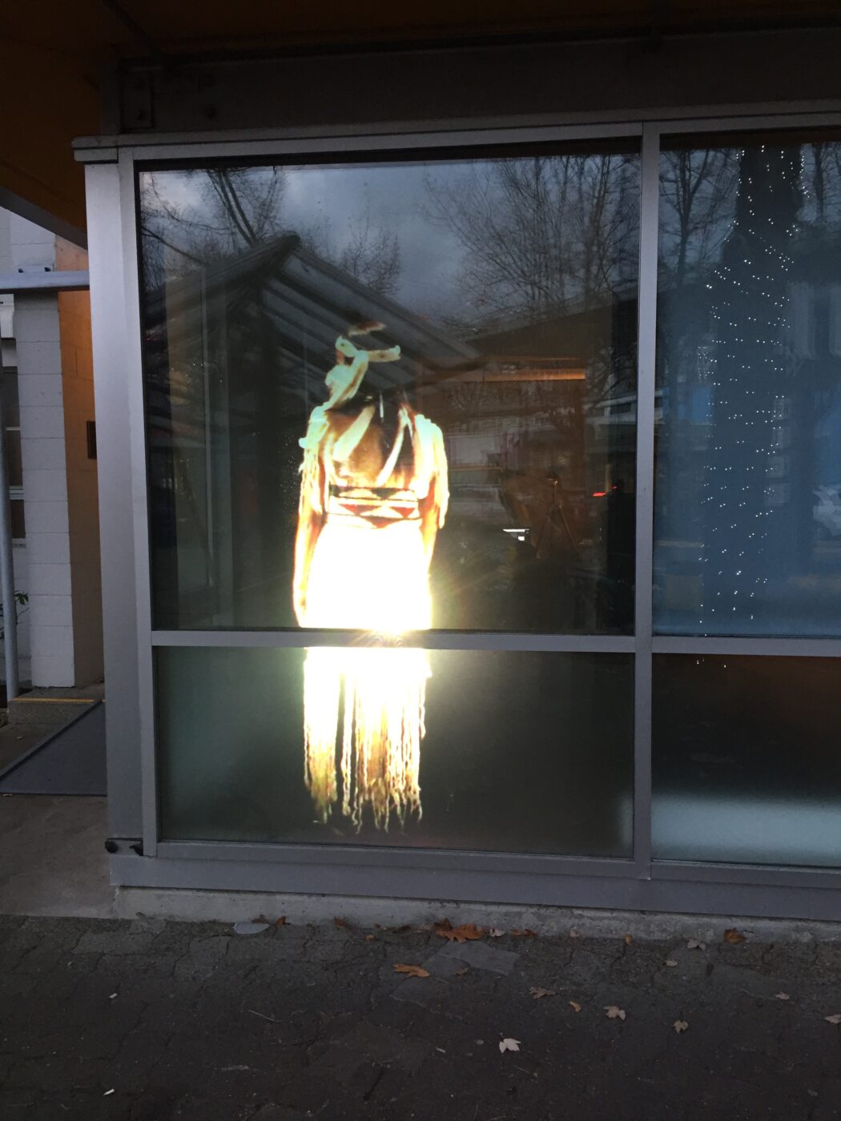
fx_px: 939
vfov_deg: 61.7
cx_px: 420
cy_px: 560
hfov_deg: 48.2
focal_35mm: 29
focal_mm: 4.15
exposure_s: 1/30
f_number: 2.2
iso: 100
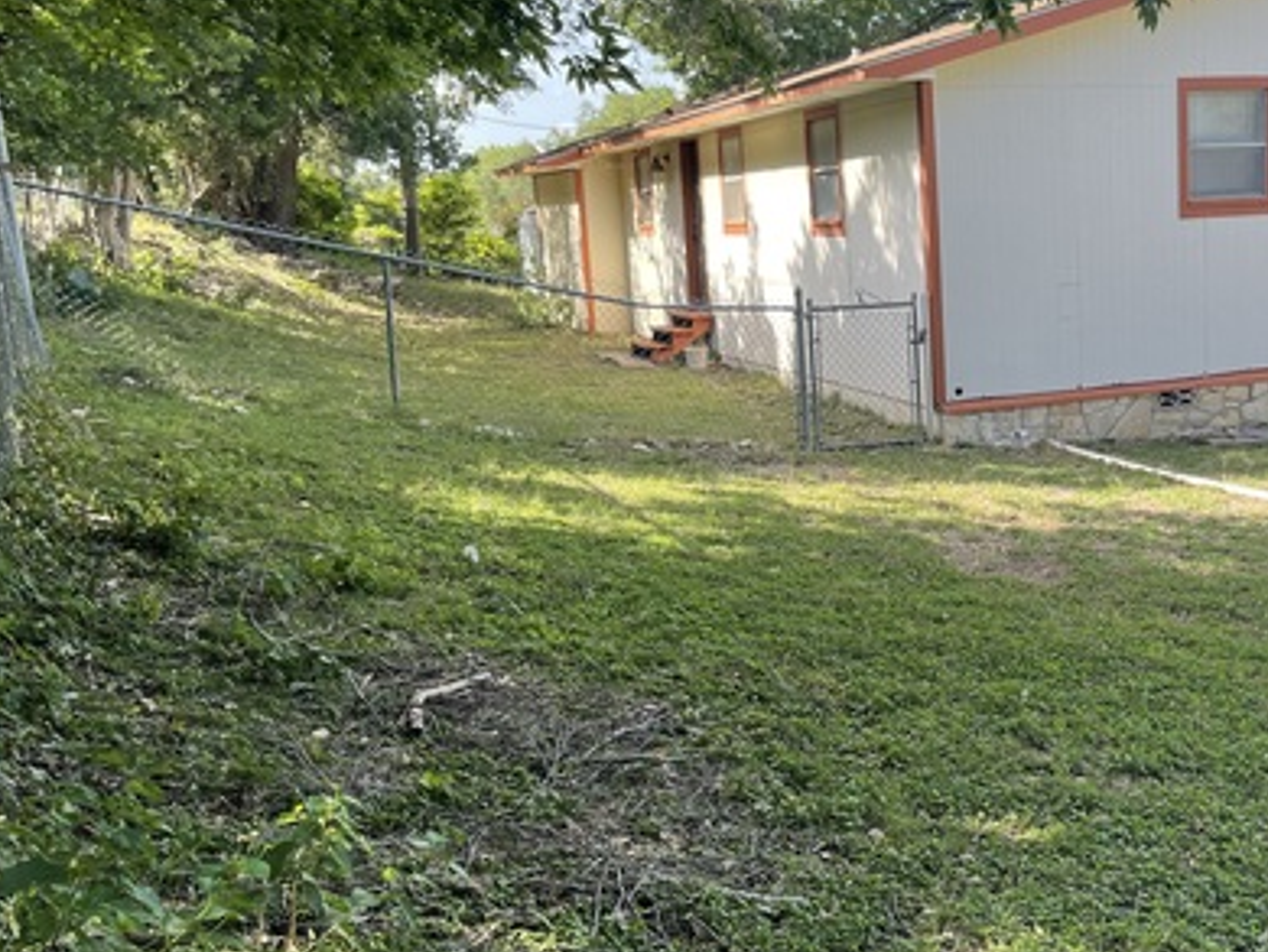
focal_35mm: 41
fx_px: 1503
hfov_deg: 44.3
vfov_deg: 35.1
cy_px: 523
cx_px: 940
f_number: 1.6
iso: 32
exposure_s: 1/575
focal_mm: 5.1
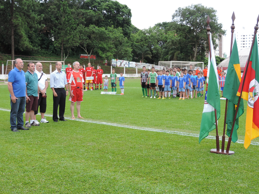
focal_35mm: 50
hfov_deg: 38.2
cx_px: 130
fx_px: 374
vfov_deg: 29.1
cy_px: 97
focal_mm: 8.9
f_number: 3.6
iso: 80
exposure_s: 1/50
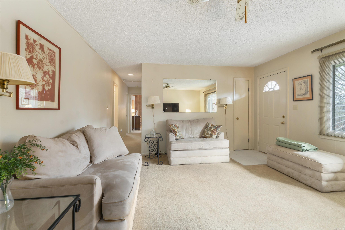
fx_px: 163
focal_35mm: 17
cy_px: 115
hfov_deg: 93.3
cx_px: 172
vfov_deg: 70.4
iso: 400
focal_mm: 17
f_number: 8
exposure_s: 1/1.67
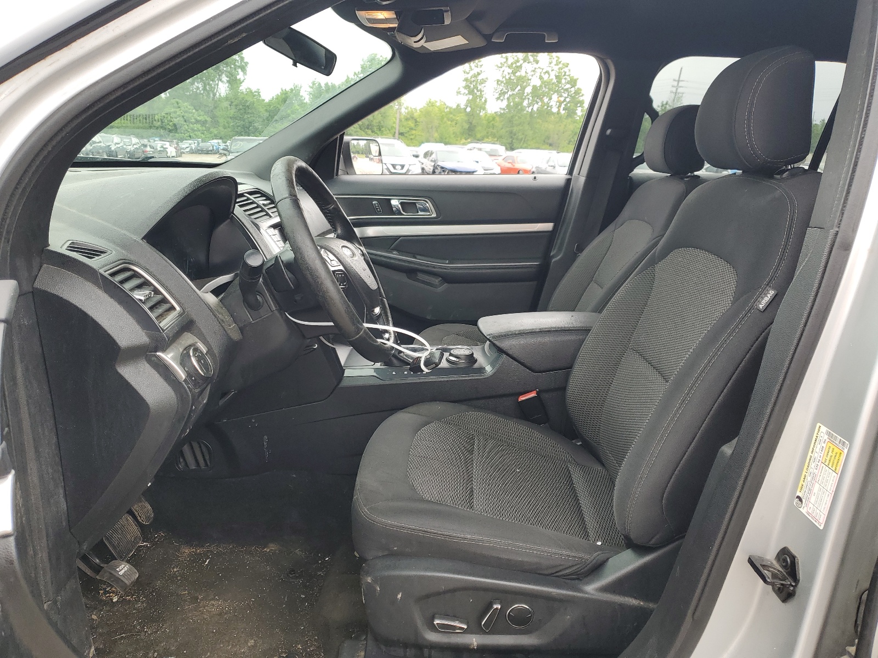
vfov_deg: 53.1
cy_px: 329
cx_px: 439
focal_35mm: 26
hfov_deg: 67.3
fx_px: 659
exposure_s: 1/217
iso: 50
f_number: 1.5
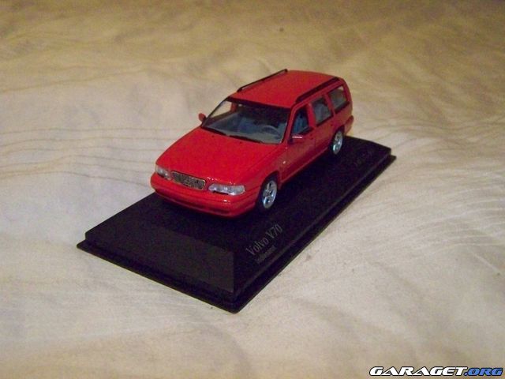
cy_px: 190
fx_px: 554
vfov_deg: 37.7
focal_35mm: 38
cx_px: 252
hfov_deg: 49.0
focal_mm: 6.3
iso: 1600
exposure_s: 1/125
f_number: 2.8
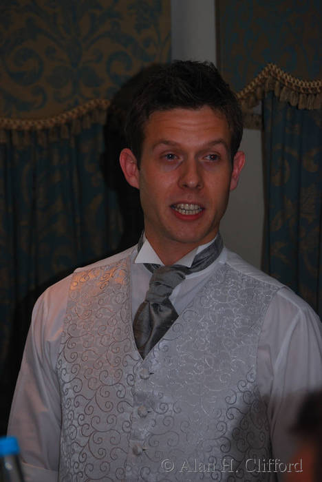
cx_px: 161
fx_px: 4017
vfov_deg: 6.9
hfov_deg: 4.6
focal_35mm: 300
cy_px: 241
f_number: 5.6
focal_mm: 200
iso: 280
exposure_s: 1/200
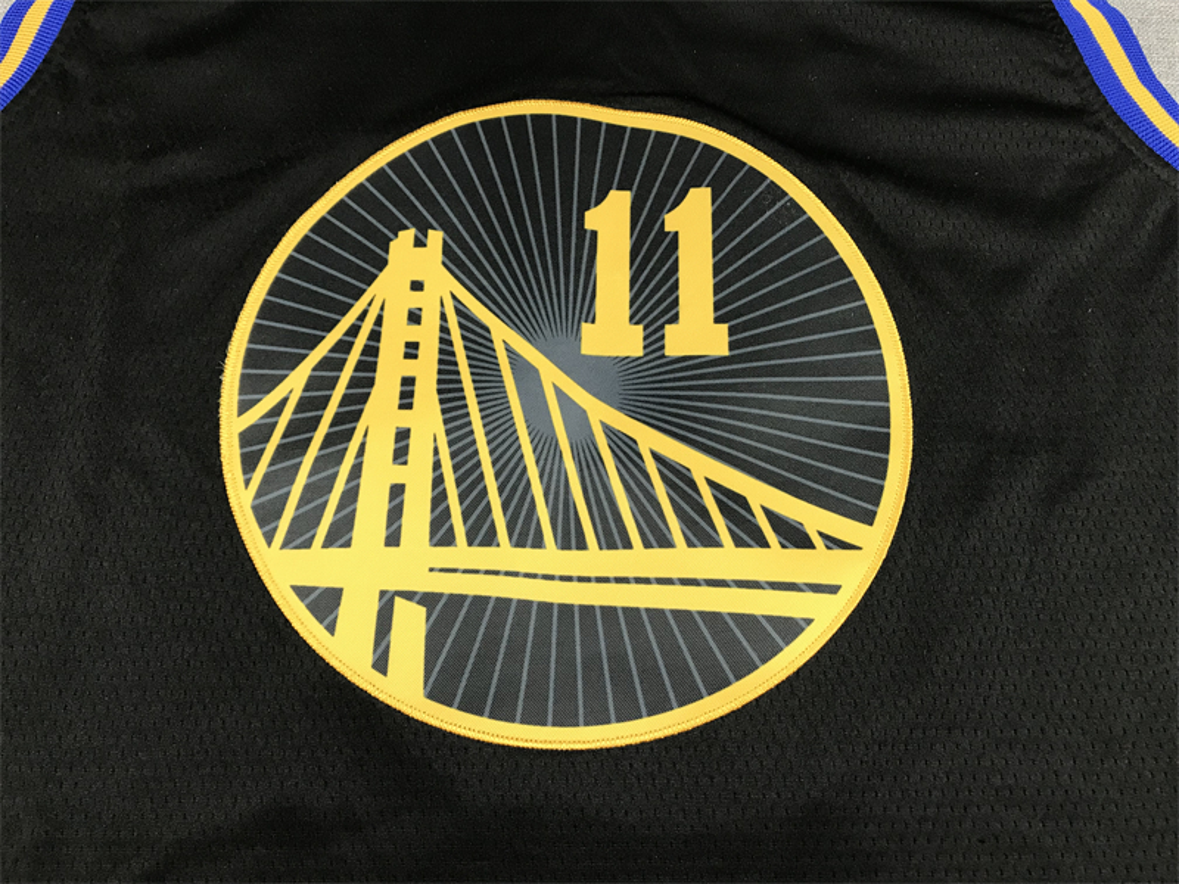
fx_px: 954
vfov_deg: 49.7
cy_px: 442
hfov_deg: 63.4
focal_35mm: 28
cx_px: 590
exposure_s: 1/33
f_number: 1.8
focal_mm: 3.99
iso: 40
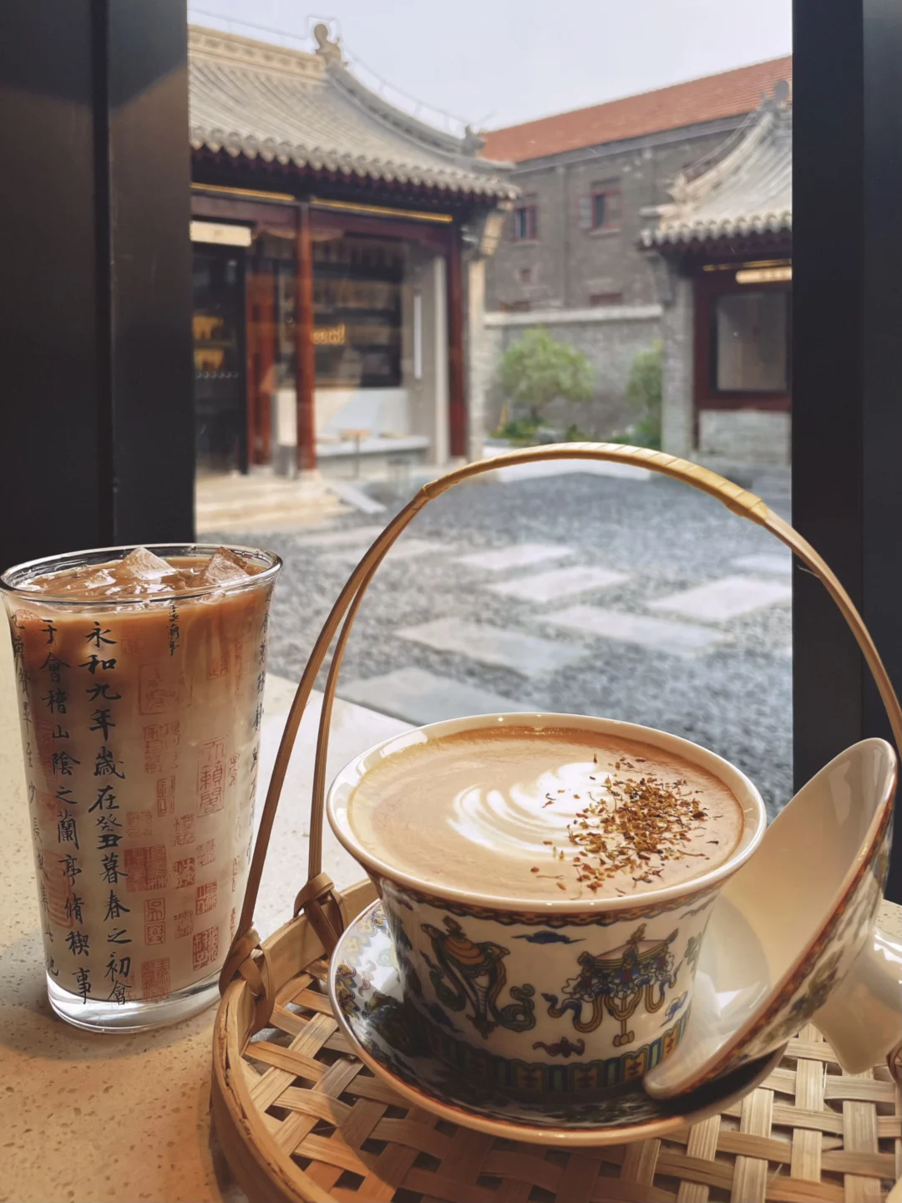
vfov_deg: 67.3
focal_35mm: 26
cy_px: 602
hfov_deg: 53.1
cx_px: 451
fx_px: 903
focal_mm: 4.2
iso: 32
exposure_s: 1/703
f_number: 1.6
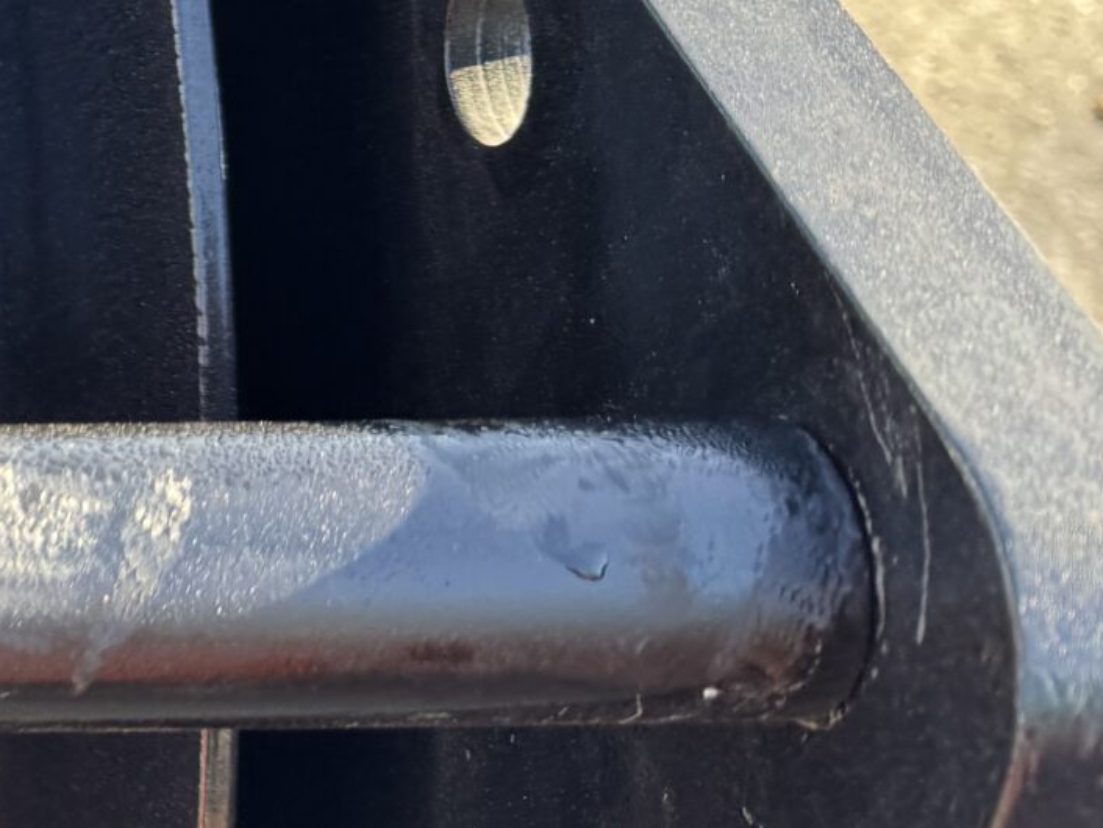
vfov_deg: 16.6
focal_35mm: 87
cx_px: -889
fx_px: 2773
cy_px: -37
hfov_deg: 17.9
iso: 64
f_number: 1.78
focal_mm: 6.76
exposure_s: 1/154
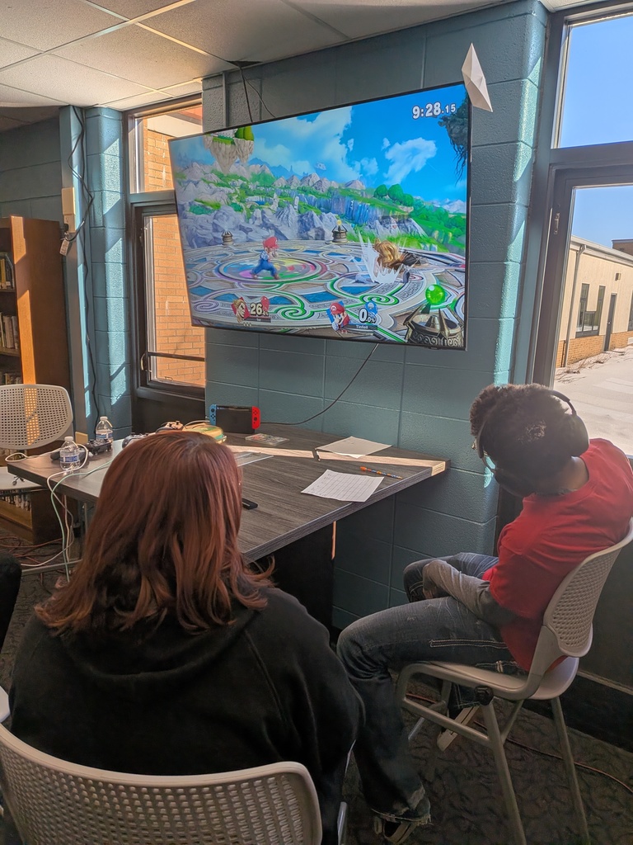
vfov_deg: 71.6
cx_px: 316
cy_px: 422
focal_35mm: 24
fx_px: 585
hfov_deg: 56.8
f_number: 1.7
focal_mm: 4.53
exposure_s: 1/1976
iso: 26
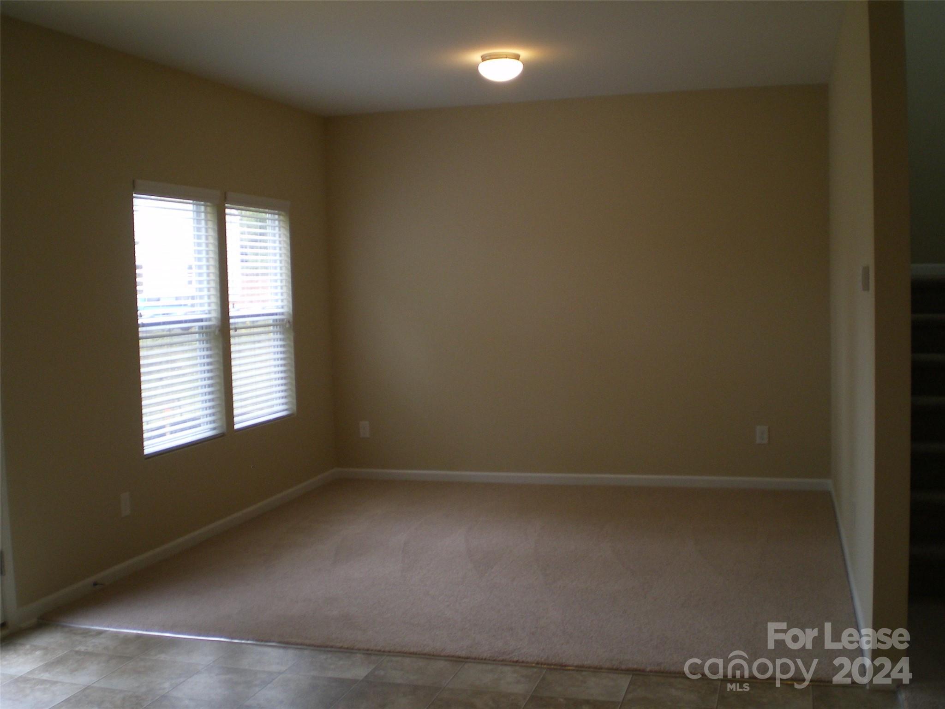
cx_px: 472
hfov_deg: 49.0
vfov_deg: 37.7
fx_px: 1037
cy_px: 354
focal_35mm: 38
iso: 125
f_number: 3.1
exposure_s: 1/30
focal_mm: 6.3
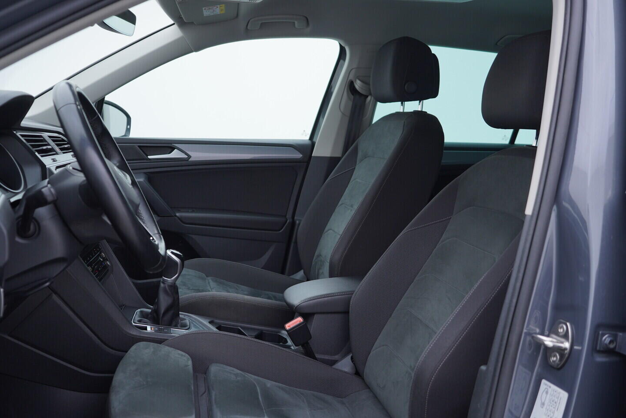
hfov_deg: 53.1
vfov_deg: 36.9
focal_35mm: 36
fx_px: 626
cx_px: 313
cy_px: 209
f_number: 3.2
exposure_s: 1/50
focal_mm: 24
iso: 125
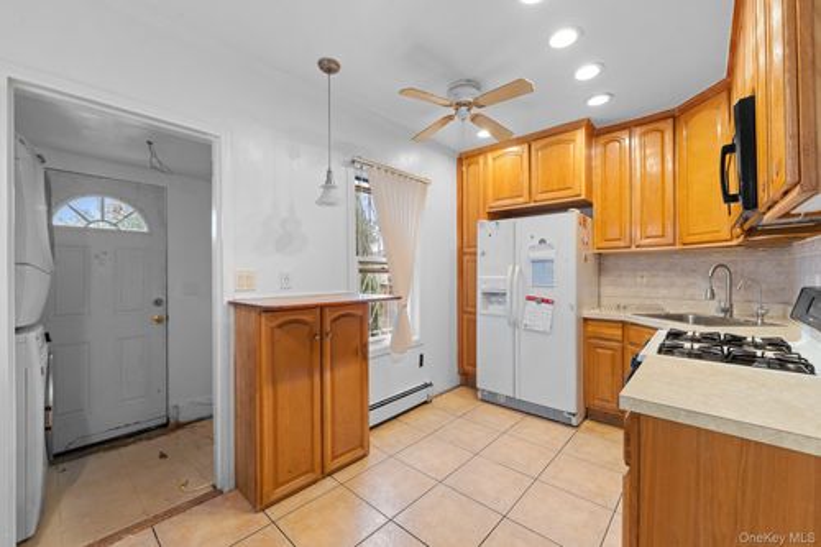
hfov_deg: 104.3
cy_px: 274
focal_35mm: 14
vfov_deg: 81.2
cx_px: 410
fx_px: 319
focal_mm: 14
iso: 800
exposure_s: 1/5
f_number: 10
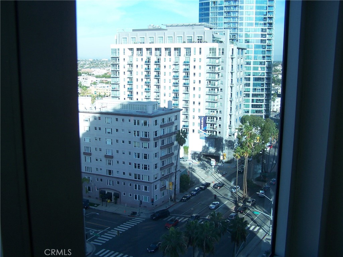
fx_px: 377
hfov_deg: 49.0
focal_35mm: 38
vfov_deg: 37.7
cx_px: 172
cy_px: 128
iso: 80
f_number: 2.8
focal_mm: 6.3
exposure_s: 1/320
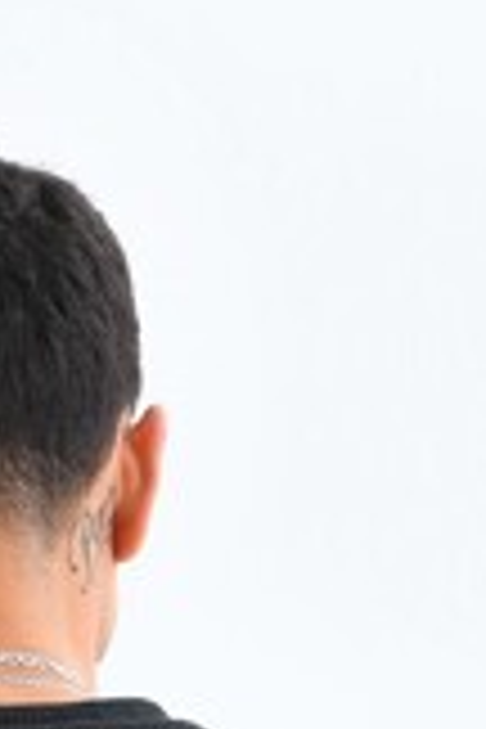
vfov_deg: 7.4
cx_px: -126
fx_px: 5427
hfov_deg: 5.1
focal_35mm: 268
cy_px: 1516
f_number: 6.3
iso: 200
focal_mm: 58
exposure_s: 1/125
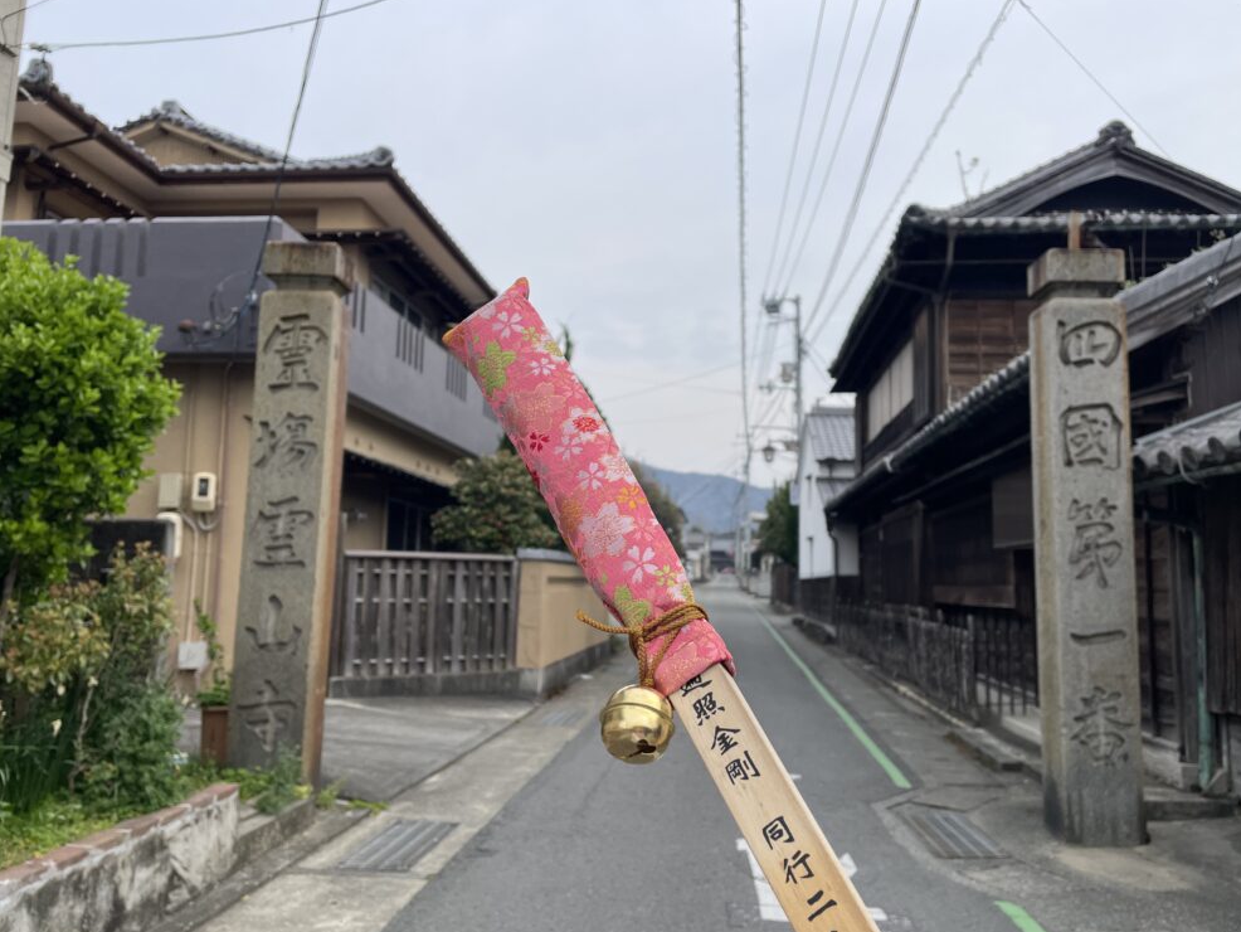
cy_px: 477
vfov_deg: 51.4
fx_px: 968
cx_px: 643
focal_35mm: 27
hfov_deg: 65.3
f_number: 1.6
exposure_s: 1/2020
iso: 32
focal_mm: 4.2
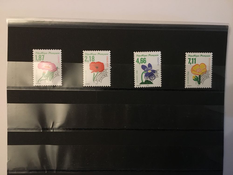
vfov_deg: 48.2
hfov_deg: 61.7
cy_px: 88
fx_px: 195
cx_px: 116
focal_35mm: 29
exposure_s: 1/17
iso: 400
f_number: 2.2
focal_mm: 4.15
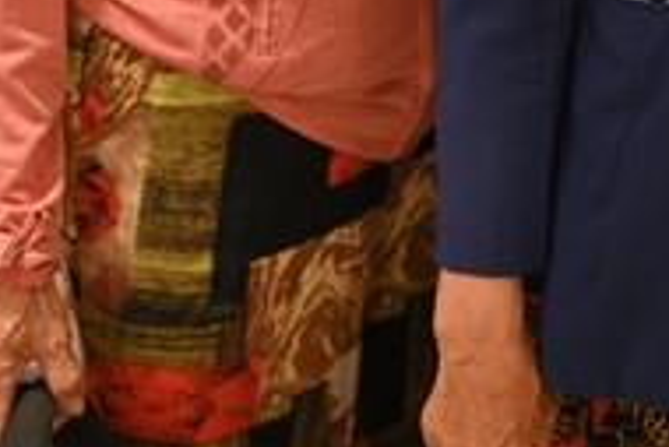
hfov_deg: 11.9
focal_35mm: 171
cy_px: -377
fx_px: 3180
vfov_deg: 7.8
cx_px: 673
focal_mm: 50
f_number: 2.8
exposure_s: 1/125
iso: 2000
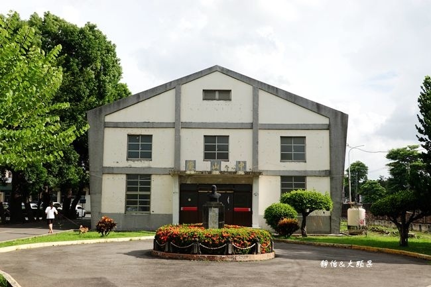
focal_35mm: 40
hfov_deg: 48.5
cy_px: 144
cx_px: 216
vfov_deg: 33.4
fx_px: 479
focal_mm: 14.69
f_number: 5.6
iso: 125
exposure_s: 1/400
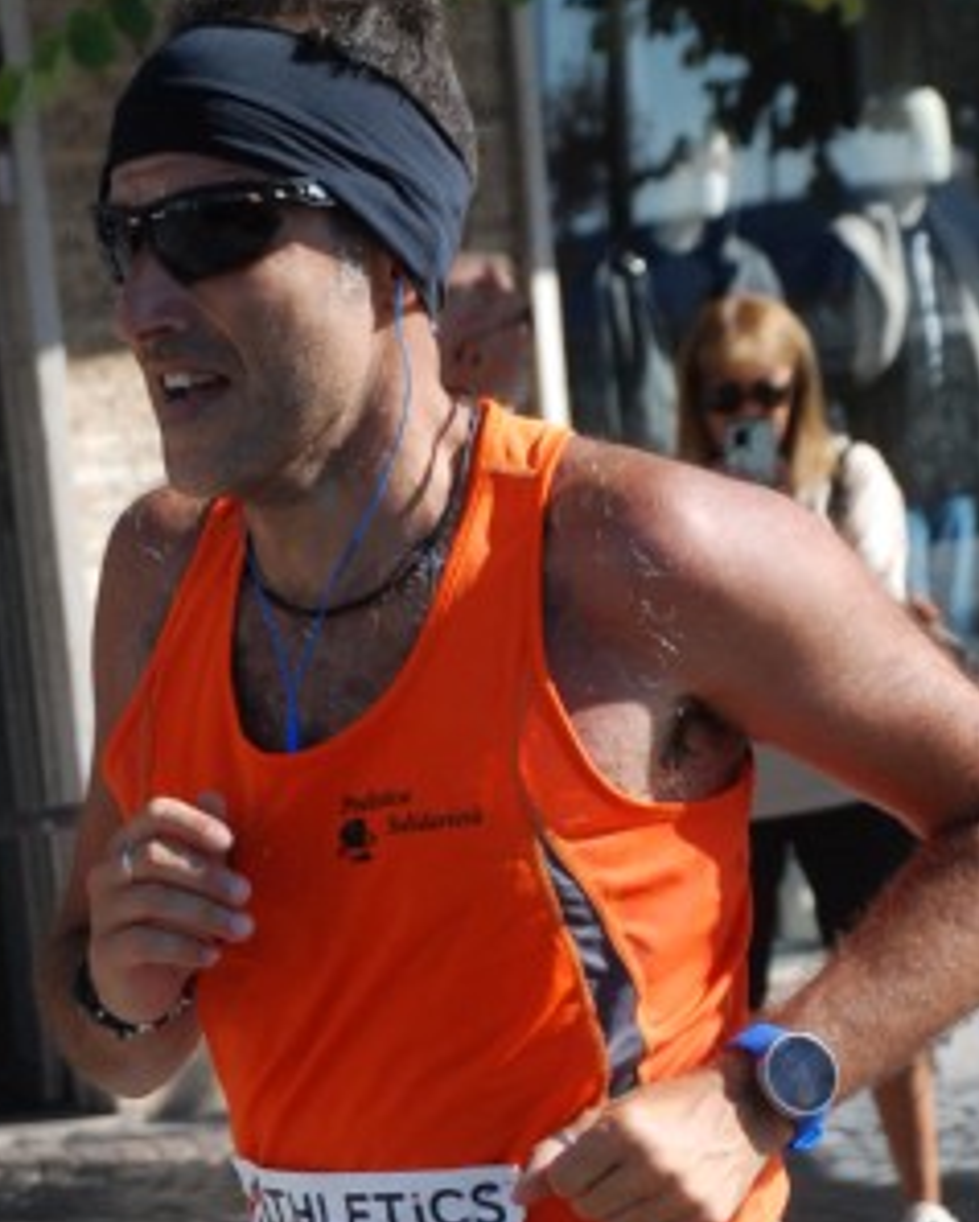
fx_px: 6802
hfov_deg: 8.2
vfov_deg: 10.2
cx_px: 302
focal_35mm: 188
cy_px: 1115
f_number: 6.3
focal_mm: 66
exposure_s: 1/1600
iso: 1000
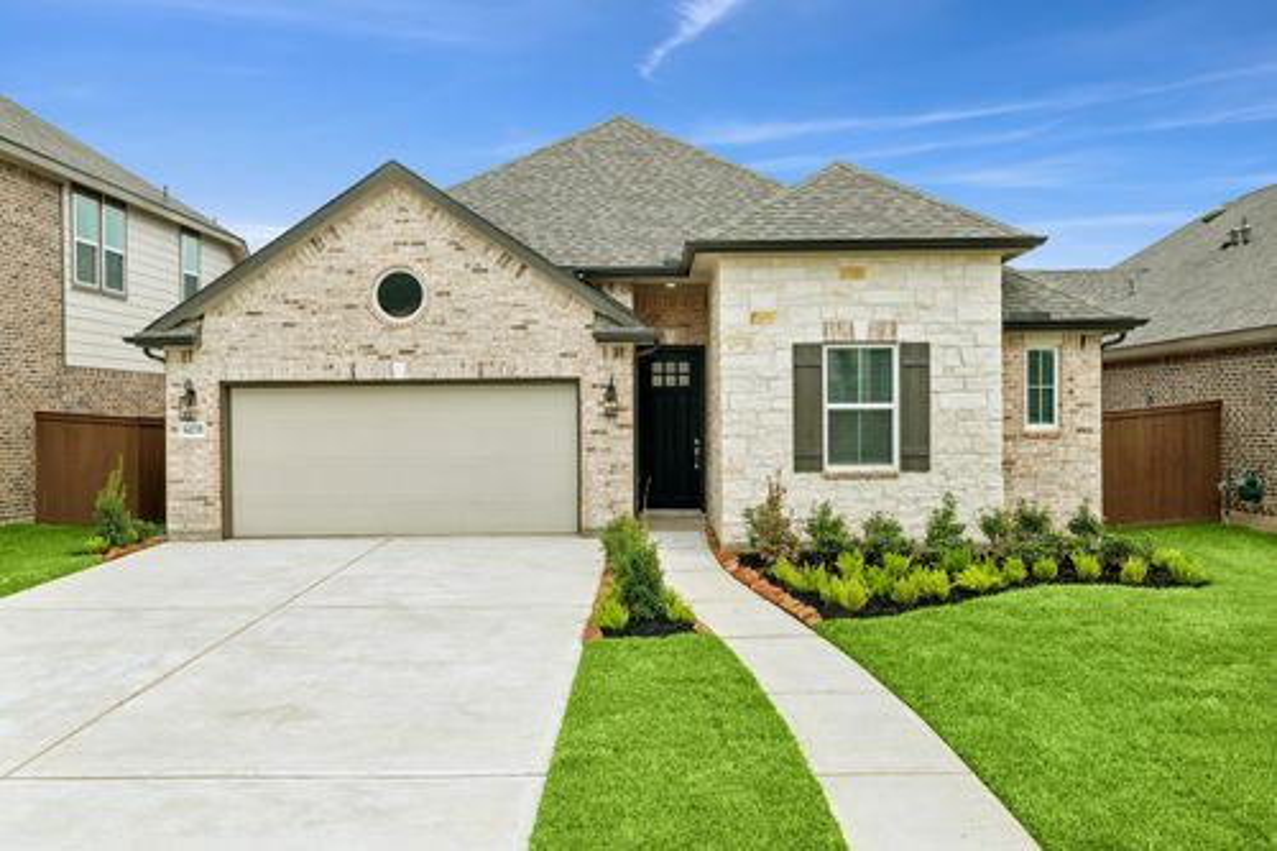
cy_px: 426
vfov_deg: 37.8
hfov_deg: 54.5
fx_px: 1241
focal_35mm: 35
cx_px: 638
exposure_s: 1/160
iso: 160
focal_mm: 35
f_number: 9
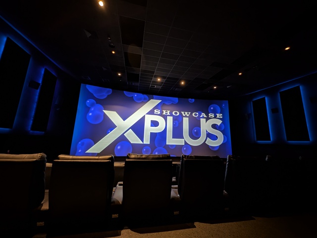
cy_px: 119
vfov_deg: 94.6
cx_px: 158
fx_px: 110
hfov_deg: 110.5
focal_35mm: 12
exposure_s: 1/9.25
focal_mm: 2.23
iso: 101
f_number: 1.95
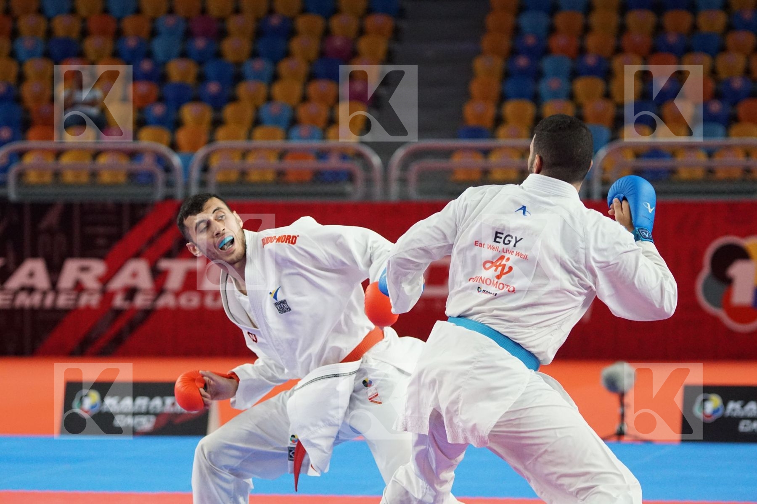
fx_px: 3312
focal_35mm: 158
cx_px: 378
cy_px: 252
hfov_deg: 13.0
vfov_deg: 8.7
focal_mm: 105
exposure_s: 1/1600
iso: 3200
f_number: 2.8
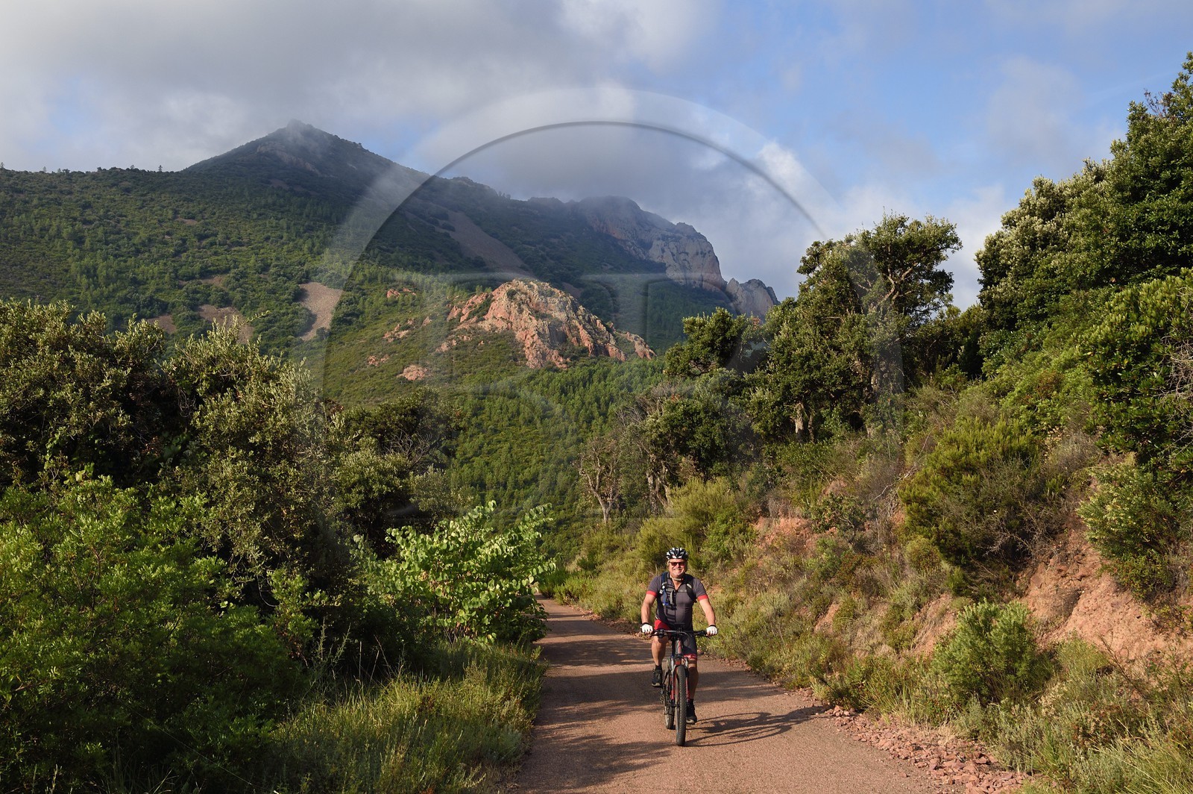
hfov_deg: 50.7
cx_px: 596
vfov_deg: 35.0
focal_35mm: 38
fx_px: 1258
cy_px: 397
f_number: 11
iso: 250
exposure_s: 1/250
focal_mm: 38
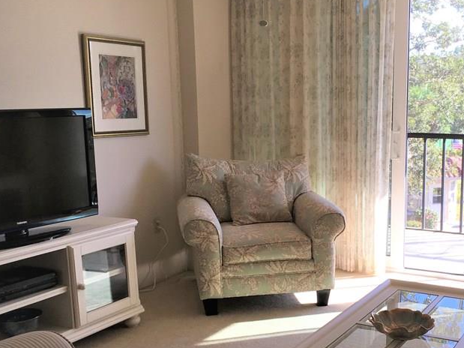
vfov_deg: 30.1
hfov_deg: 39.1
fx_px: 643
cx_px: 319
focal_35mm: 48
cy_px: 218
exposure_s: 1/199
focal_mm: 4.15
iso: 25
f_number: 2.2
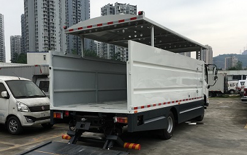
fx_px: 249
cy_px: 100
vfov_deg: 34.2
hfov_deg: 52.7
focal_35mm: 37
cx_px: 113
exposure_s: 1/1083
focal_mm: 4.15
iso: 25
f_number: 2.2
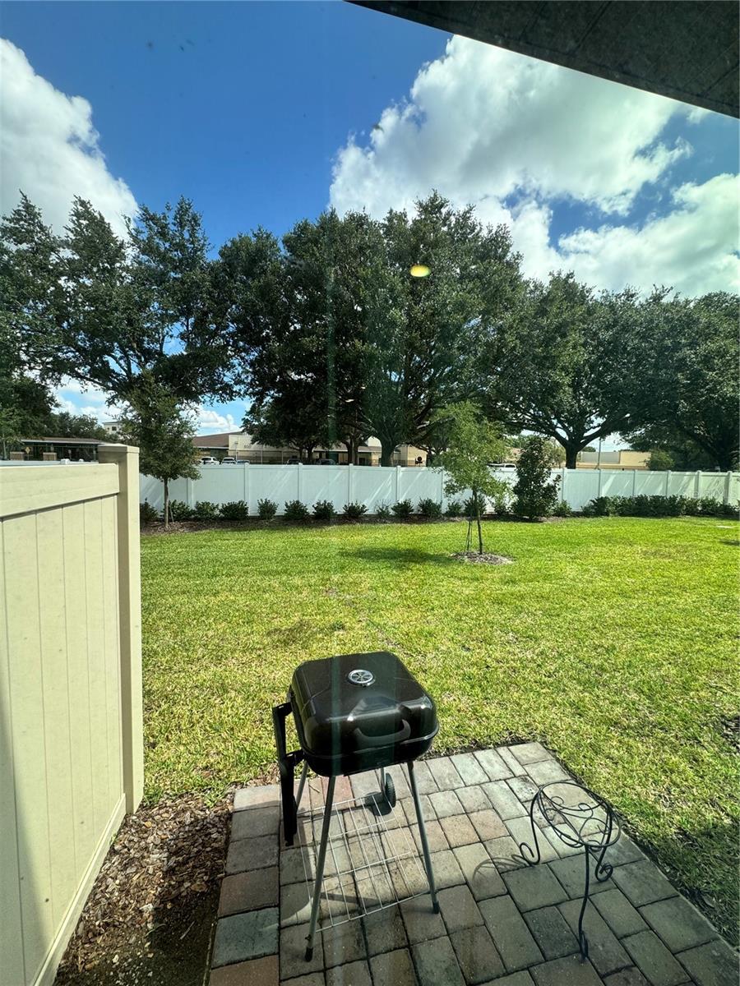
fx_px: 399
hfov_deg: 85.7
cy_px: 493
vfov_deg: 102.1
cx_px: 370
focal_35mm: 14
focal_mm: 2.22
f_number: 2.2
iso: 40
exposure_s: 1/443
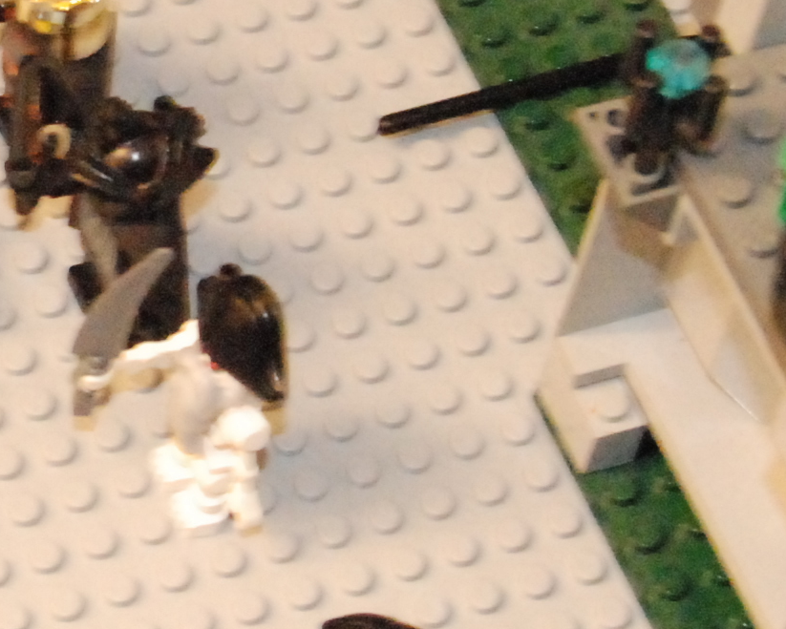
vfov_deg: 8.0
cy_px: 185
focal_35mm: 192
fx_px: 4473
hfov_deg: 9.9
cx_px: -142
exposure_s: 1/20
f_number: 7.1
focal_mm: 29
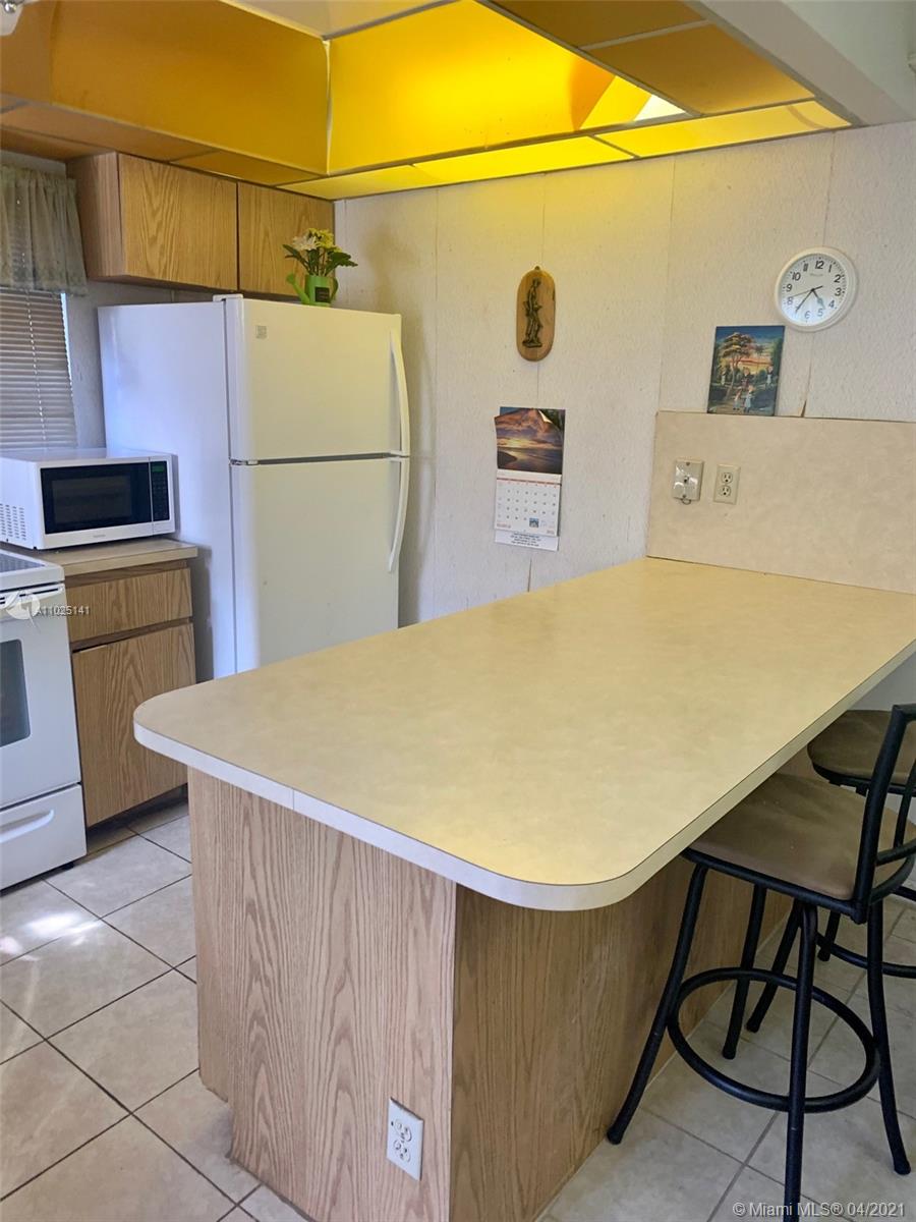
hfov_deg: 53.1
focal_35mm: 26
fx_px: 917
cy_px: 611
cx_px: 458
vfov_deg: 67.3
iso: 125
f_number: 1.8
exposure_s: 1/60
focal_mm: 4.25
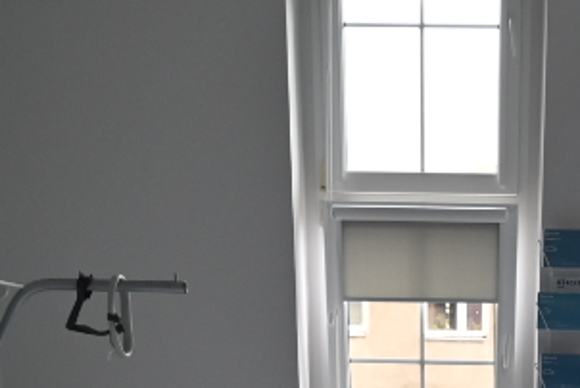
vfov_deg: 14.3
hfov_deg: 26.2
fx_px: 1209
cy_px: 834
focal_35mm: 75
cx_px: 501
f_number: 2.8
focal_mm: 14
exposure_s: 1/400
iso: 360
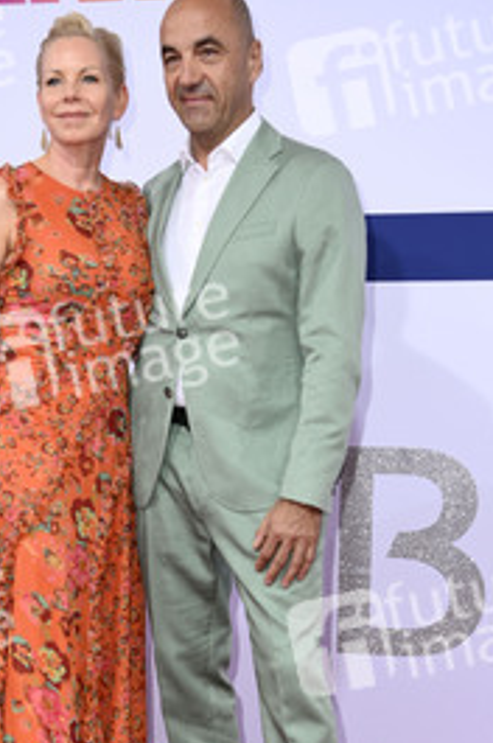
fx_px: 1400
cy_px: 491
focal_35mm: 68
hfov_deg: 19.9
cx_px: 176
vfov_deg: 29.5
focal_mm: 45
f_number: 5.6
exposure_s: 1/200
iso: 800
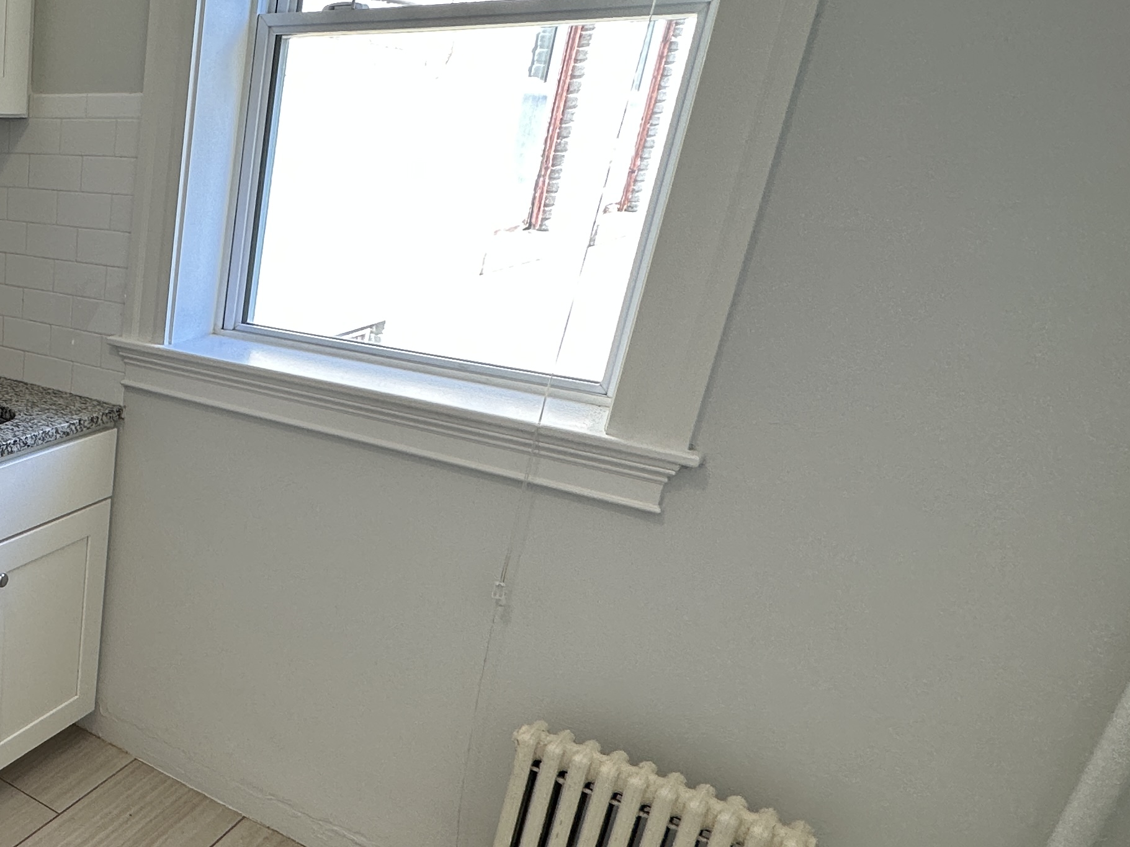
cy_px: 495
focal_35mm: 31
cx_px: -74
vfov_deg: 45.3
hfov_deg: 45.8
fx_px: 1012
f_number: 2.2
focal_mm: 2.22
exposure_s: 1/120
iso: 64
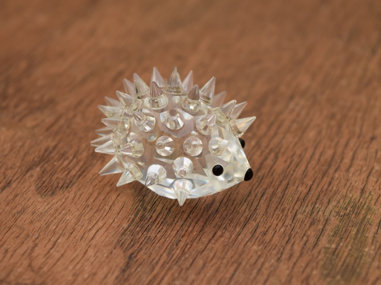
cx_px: 175
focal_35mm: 90
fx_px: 985
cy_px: 142
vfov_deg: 16.5
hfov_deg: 21.9
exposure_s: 1/60
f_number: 8
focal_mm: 55
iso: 500
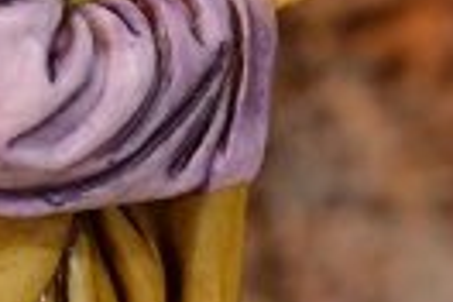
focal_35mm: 793
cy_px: 293
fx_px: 9978
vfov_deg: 1.7
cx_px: 800
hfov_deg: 2.6
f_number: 13
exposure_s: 6
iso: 200
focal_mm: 105
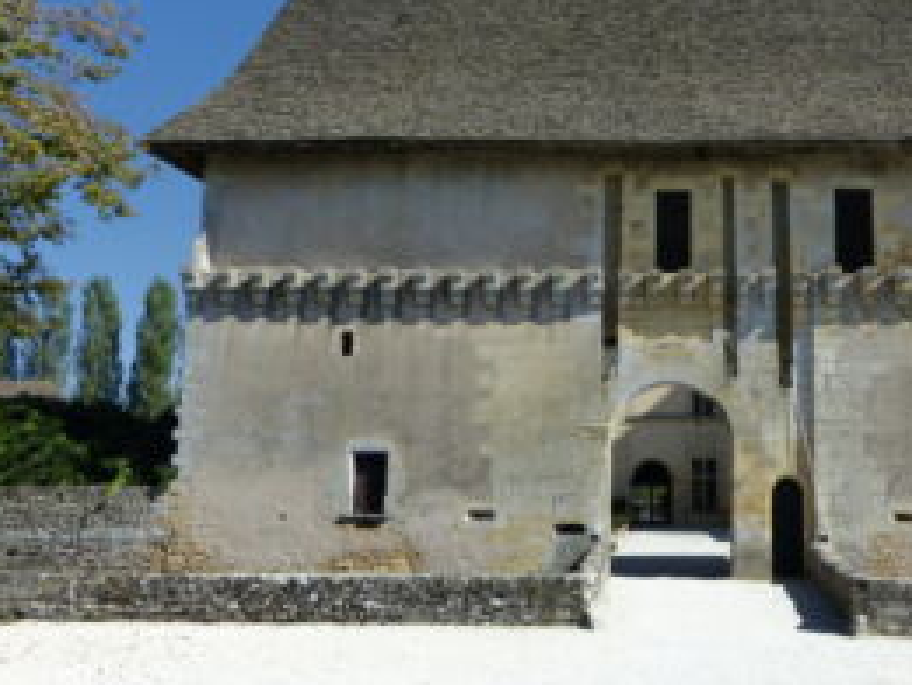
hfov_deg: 40.1
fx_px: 1212
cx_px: 681
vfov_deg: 31.4
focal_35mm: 46
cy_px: 266
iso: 200
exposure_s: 1/2000
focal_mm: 5.4
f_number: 2.8
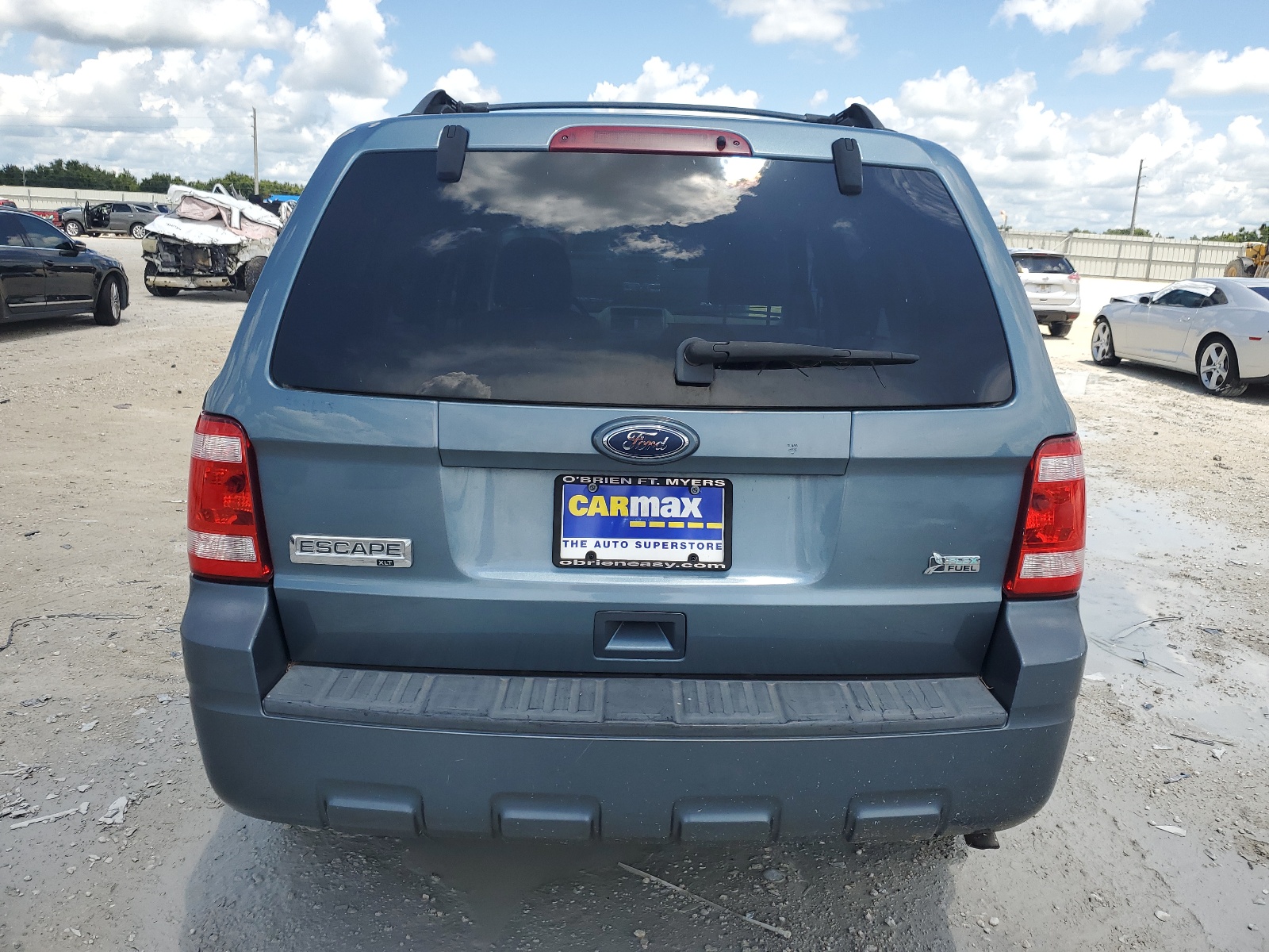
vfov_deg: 53.1
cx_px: 634
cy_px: 476
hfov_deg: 67.3
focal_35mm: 26
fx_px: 953
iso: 50
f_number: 1.5
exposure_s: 1/2500
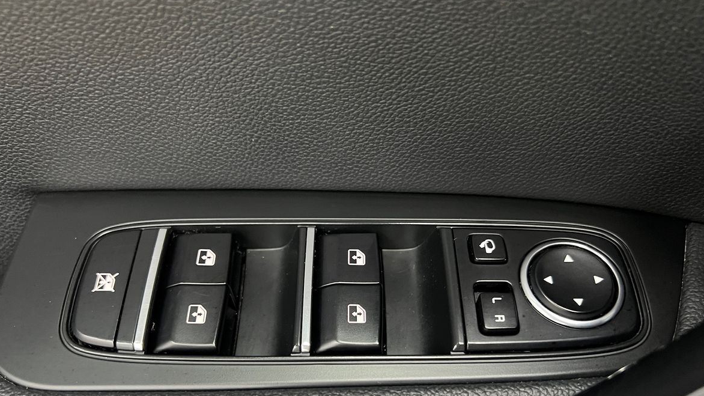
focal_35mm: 29
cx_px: 351
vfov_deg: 39.6
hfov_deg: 66.1
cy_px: 267
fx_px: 541
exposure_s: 1/33
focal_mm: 5.7
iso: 500
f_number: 1.5
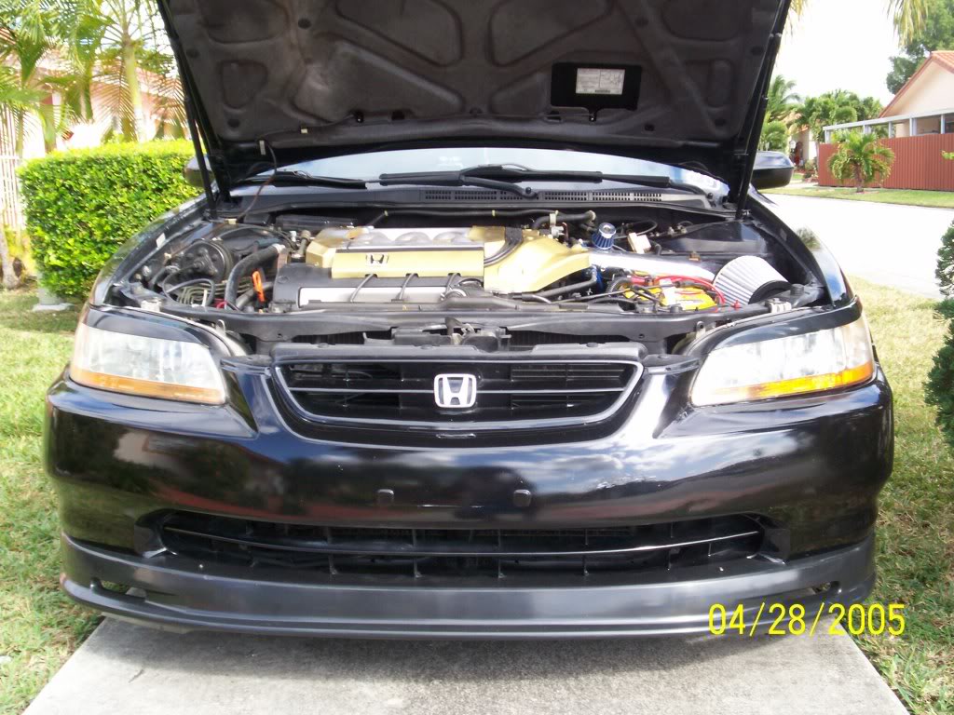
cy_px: 358
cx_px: 477
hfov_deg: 51.4
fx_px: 992
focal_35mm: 36
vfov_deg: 39.7
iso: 100
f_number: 4.5
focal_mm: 5.9
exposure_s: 1/115
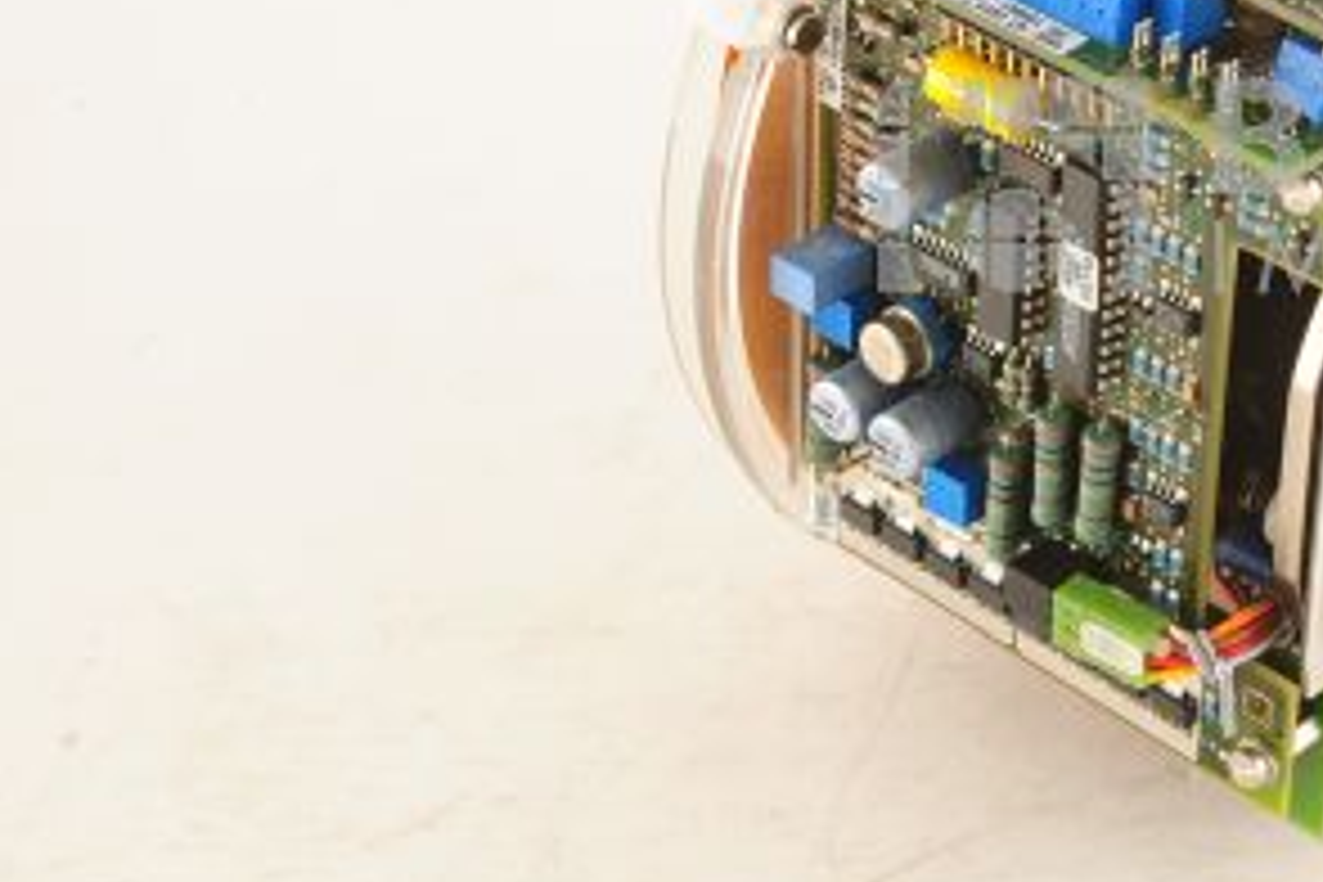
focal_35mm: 102
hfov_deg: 19.4
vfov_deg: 13.4
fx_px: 3748
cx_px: 1328
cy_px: 187
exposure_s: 1/160
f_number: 14
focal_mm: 50
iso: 1600
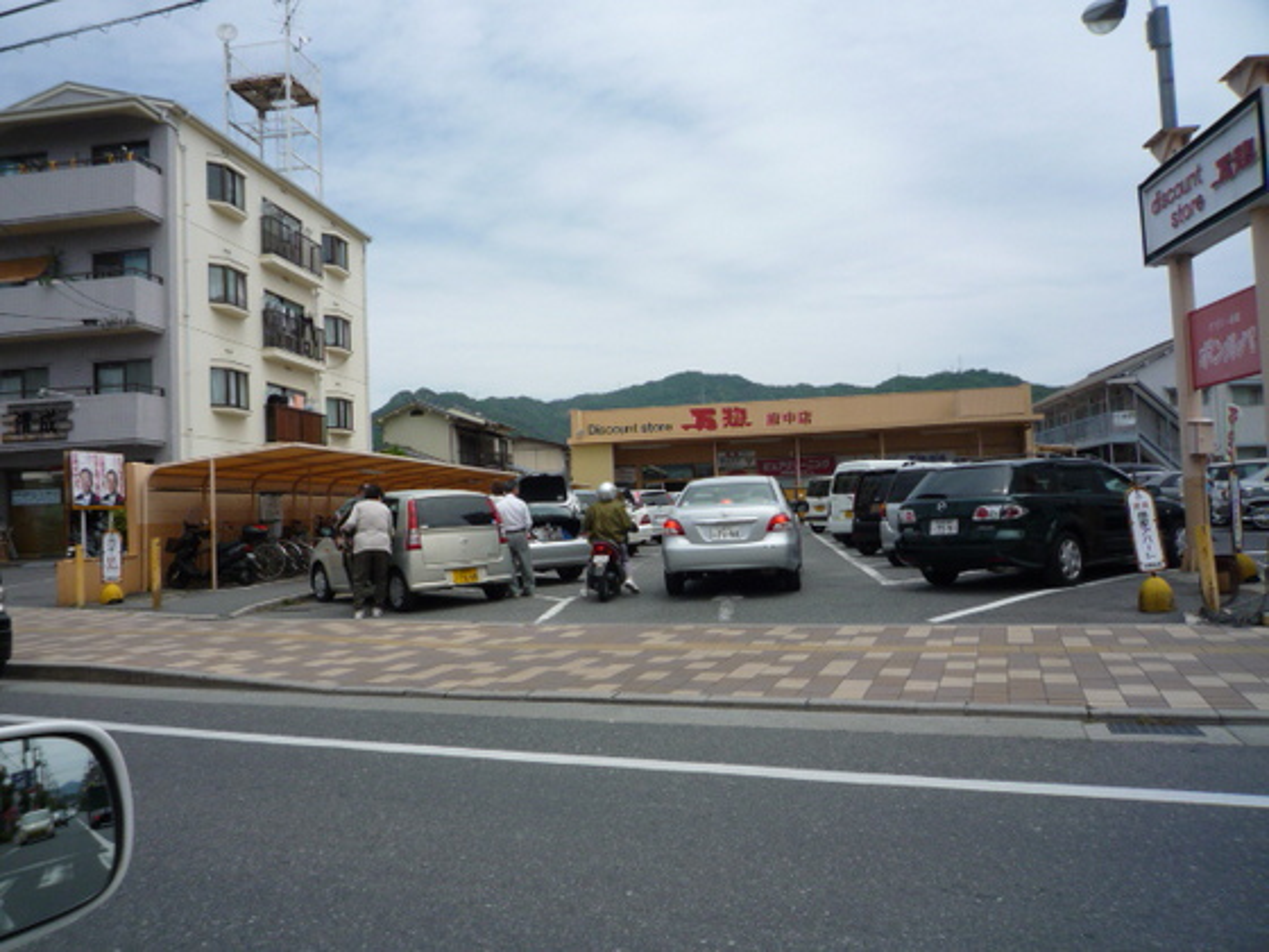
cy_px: 476
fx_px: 916
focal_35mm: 25
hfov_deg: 69.4
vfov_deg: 54.9
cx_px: 634
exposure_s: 1/800
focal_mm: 4.4
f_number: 5
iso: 100
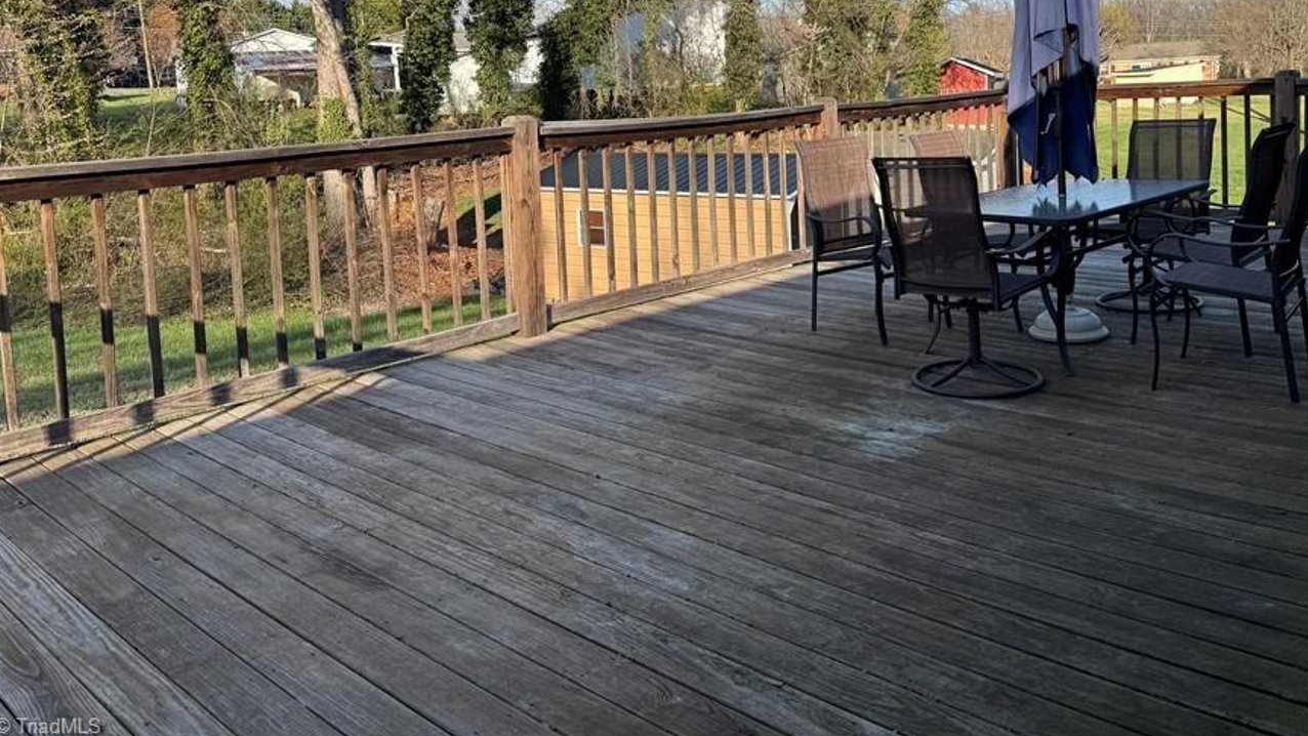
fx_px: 1075
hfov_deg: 62.2
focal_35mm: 31
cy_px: 158
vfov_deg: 36.6
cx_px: 767
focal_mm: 6.76
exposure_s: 1/2252
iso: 80
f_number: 1.78
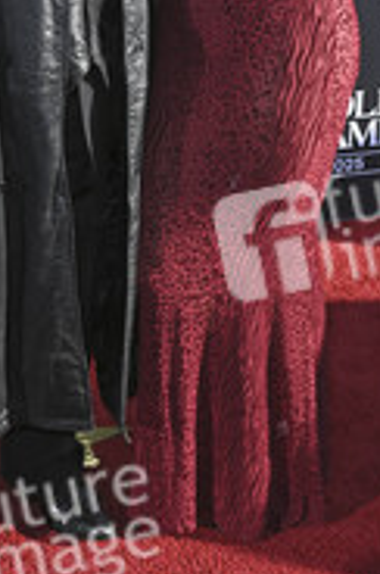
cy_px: 72
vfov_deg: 25.9
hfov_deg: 17.8
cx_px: 90
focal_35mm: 76
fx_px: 1208
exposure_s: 1/320
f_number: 9
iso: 250
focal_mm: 35
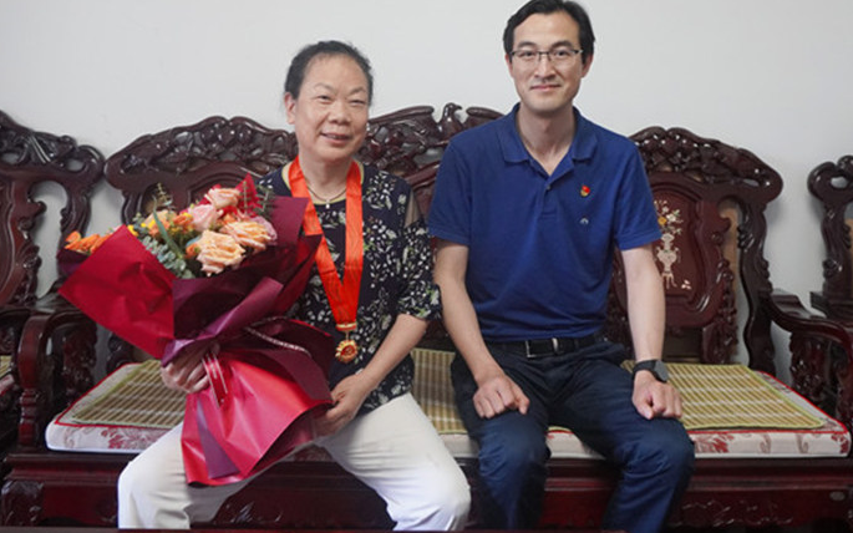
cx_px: 422
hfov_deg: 72.5
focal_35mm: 25
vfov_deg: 49.3
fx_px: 581
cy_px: 264
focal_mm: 16
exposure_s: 1/160
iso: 1600
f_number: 4
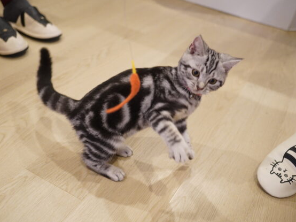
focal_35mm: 40
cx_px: 143
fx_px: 342
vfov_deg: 35.9
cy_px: 113
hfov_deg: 46.8
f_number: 2
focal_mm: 24
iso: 1600
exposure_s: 1/160
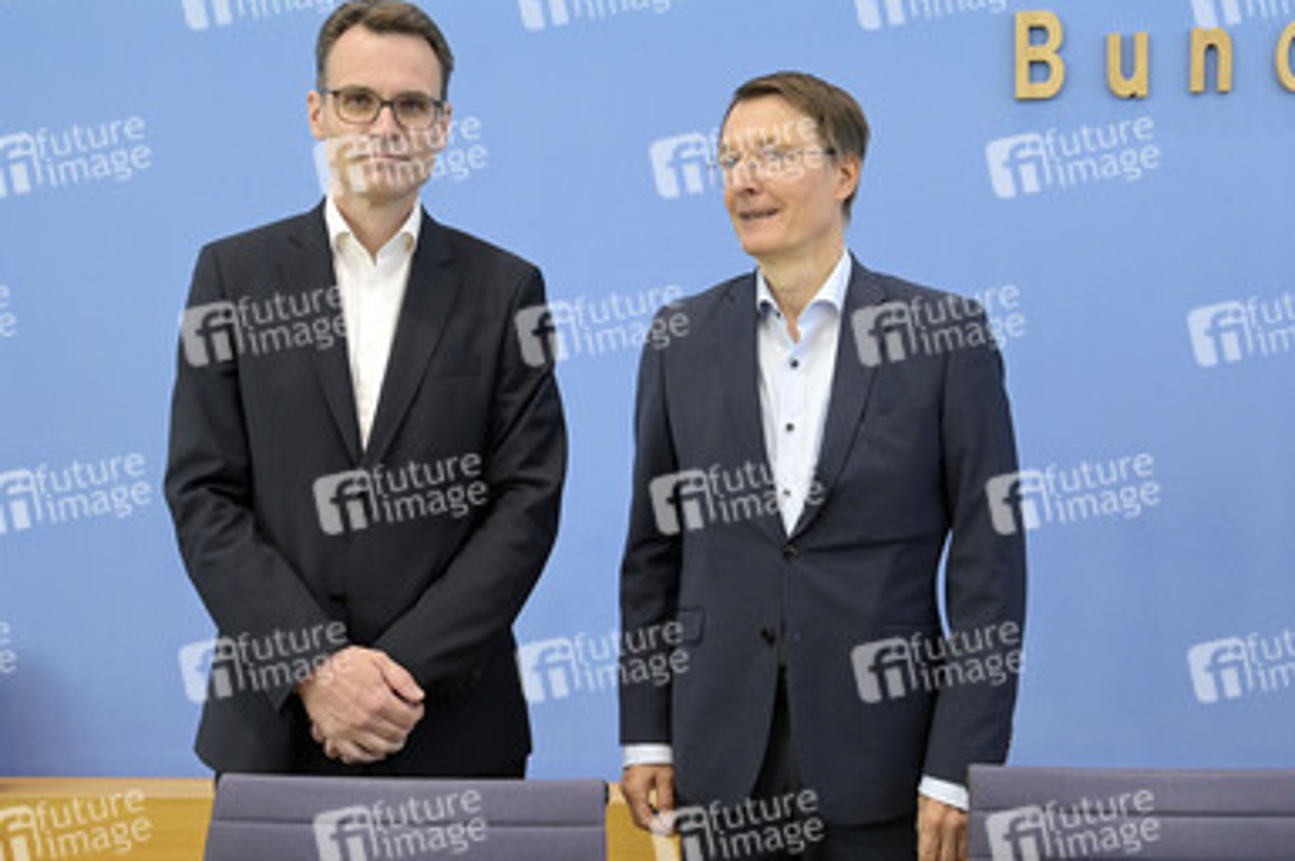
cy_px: 410
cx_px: 648
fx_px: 1474
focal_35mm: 41
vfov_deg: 32.6
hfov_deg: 47.4
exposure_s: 1/400
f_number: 5.6
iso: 4000
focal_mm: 35
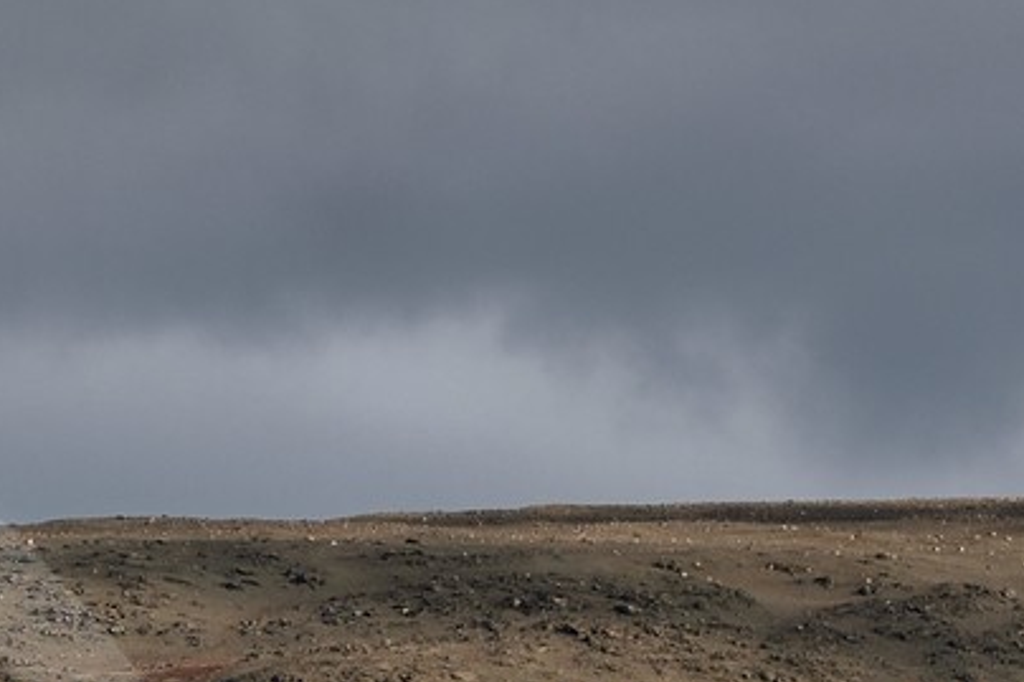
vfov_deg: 1.9
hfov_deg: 2.8
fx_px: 20812
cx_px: -707
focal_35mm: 732
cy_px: 1296
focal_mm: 185
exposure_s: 1/800
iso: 200
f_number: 8
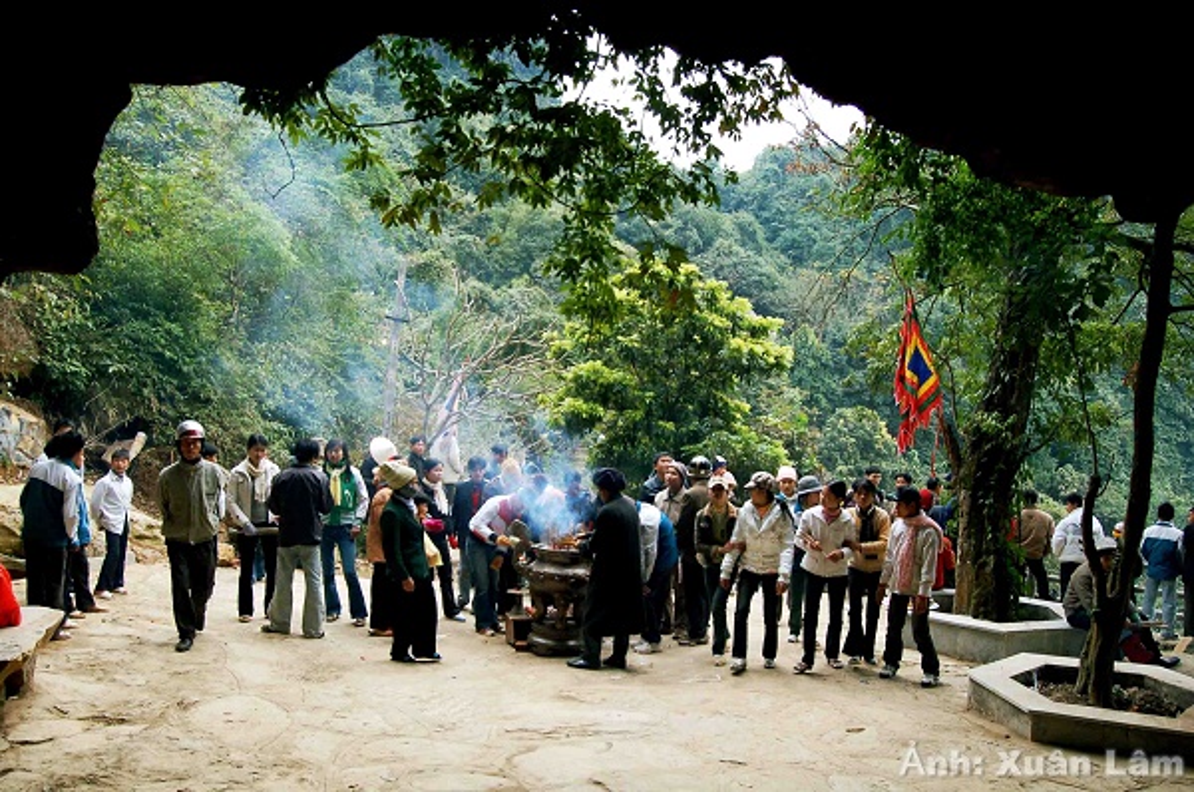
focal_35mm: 30
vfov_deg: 43.5
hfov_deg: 62.0
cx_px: 597
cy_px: 396
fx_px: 993
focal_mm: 20
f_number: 9
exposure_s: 1/80
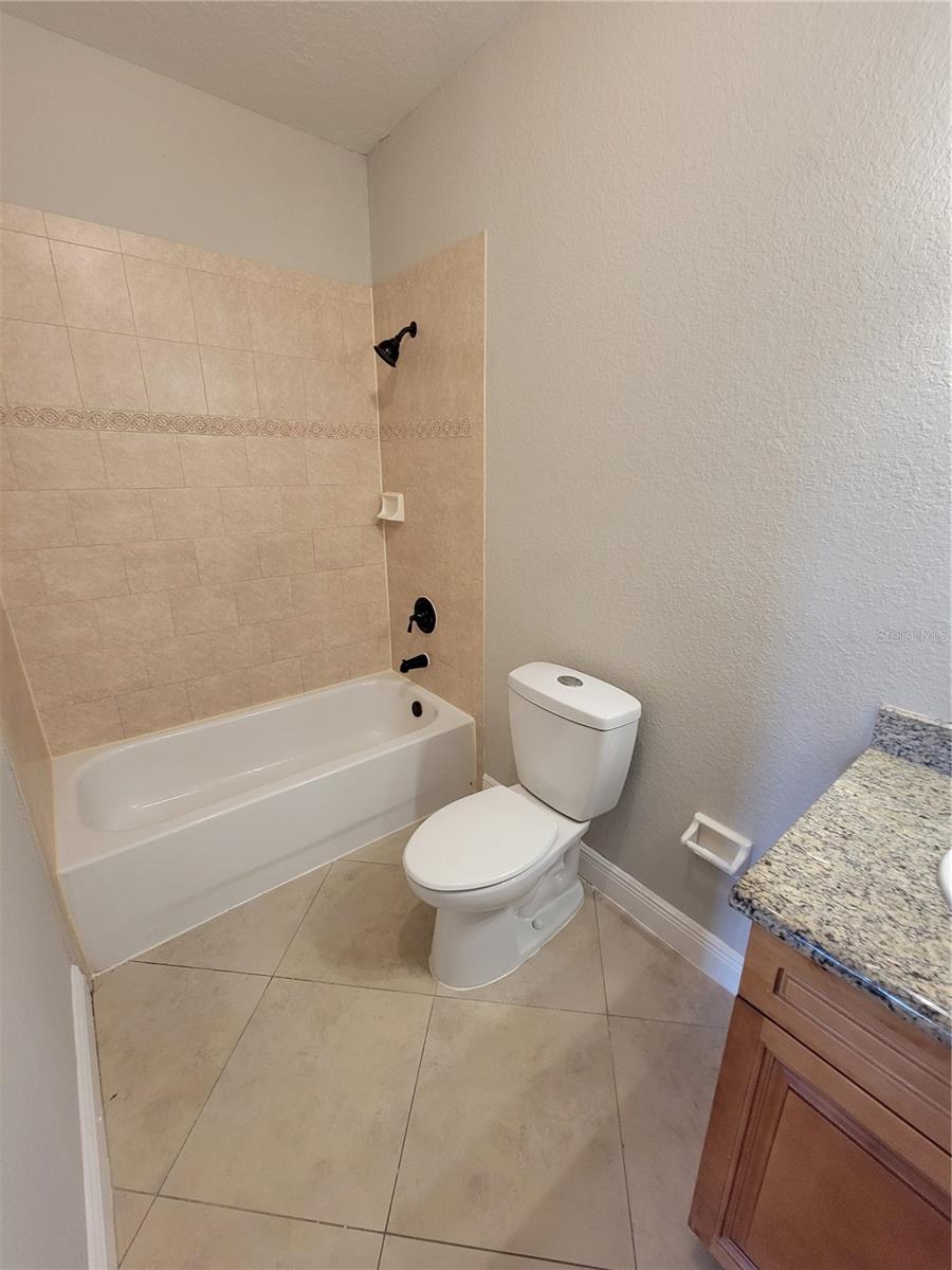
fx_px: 477
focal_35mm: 13
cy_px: 635
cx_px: 476
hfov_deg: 89.9
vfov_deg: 106.2
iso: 400
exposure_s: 1/60
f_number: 2.2
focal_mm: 2.2
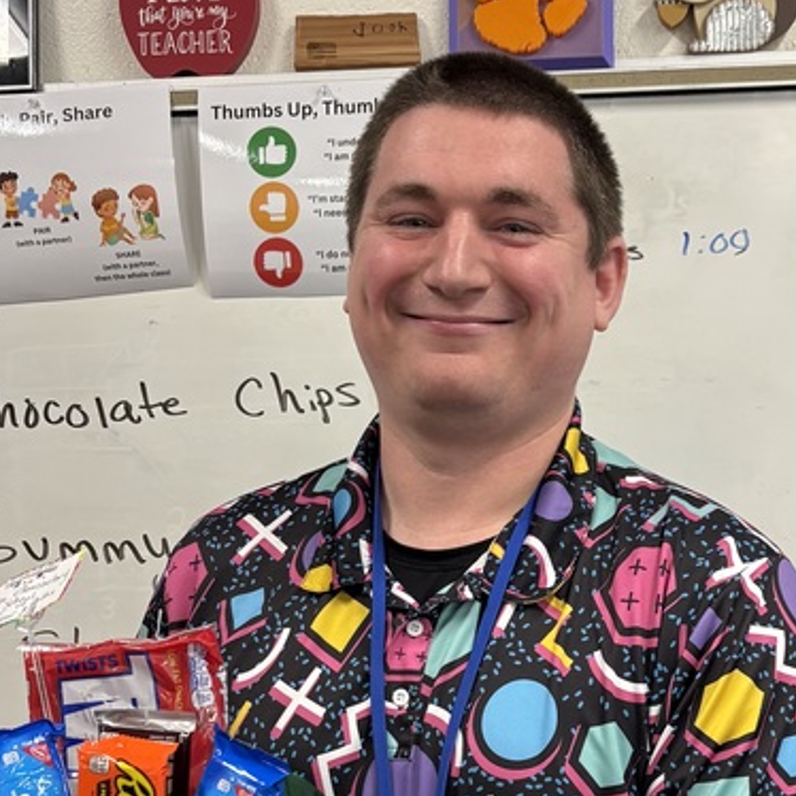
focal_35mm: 63
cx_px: 449
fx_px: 1639
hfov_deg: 27.3
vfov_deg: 26.8
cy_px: 632
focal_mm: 5.96
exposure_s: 1/60
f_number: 1.6
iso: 80
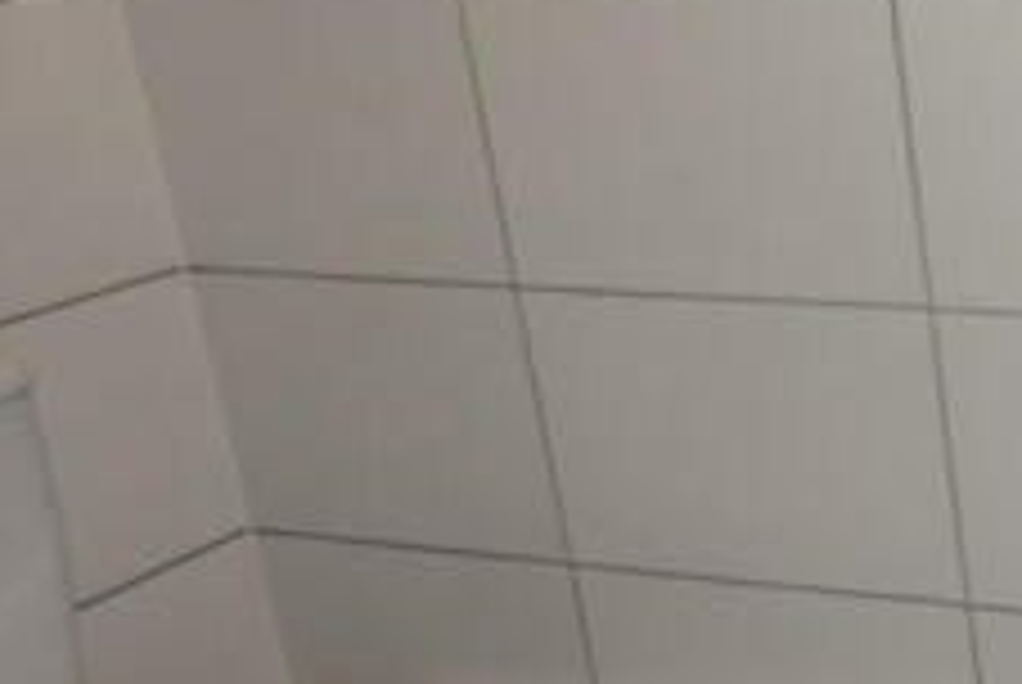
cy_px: 376
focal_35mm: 69
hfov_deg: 24.0
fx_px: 1961
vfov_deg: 19.8
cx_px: 1463
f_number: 4
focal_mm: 16
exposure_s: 1/125
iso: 400
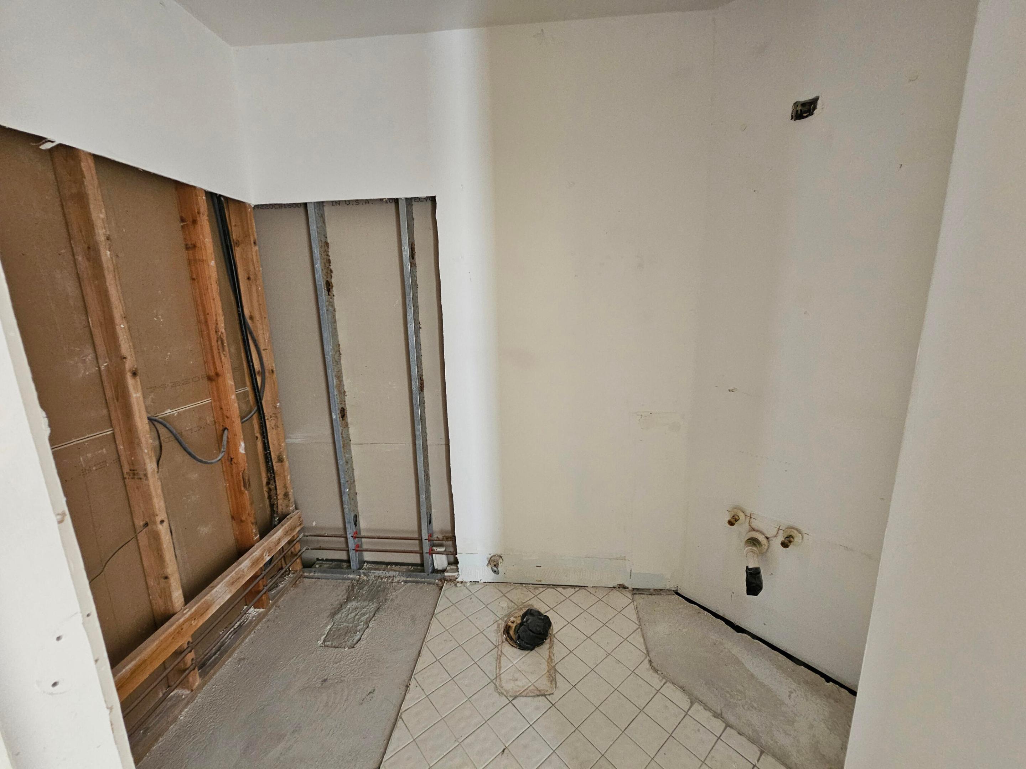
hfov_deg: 106.2
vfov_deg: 89.9
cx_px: 513
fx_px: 385
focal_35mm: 13
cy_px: 384
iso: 320
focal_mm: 2.2
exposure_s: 1/30
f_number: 2.2
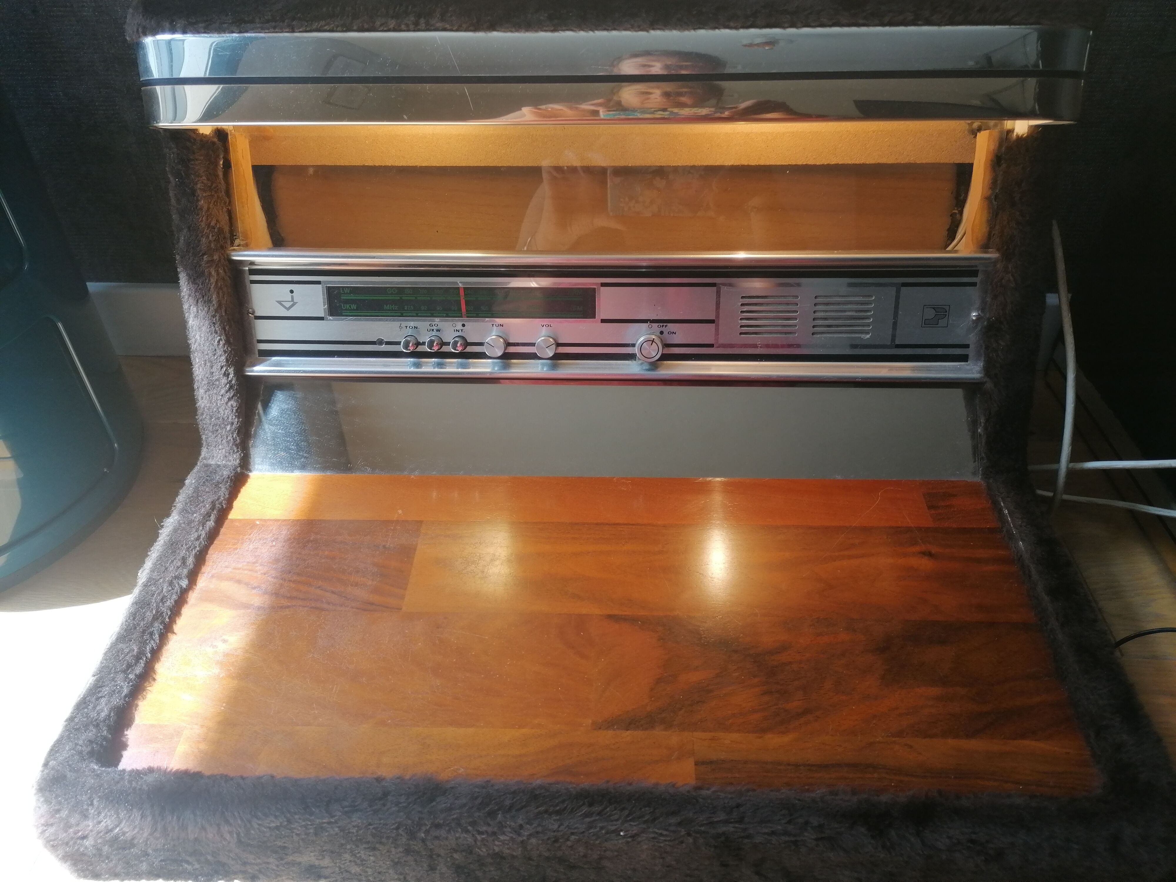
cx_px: 588
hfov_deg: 65.3
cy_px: 441
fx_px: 917
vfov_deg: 51.4
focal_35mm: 27
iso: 50
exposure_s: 1/102
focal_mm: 4.75
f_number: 1.8
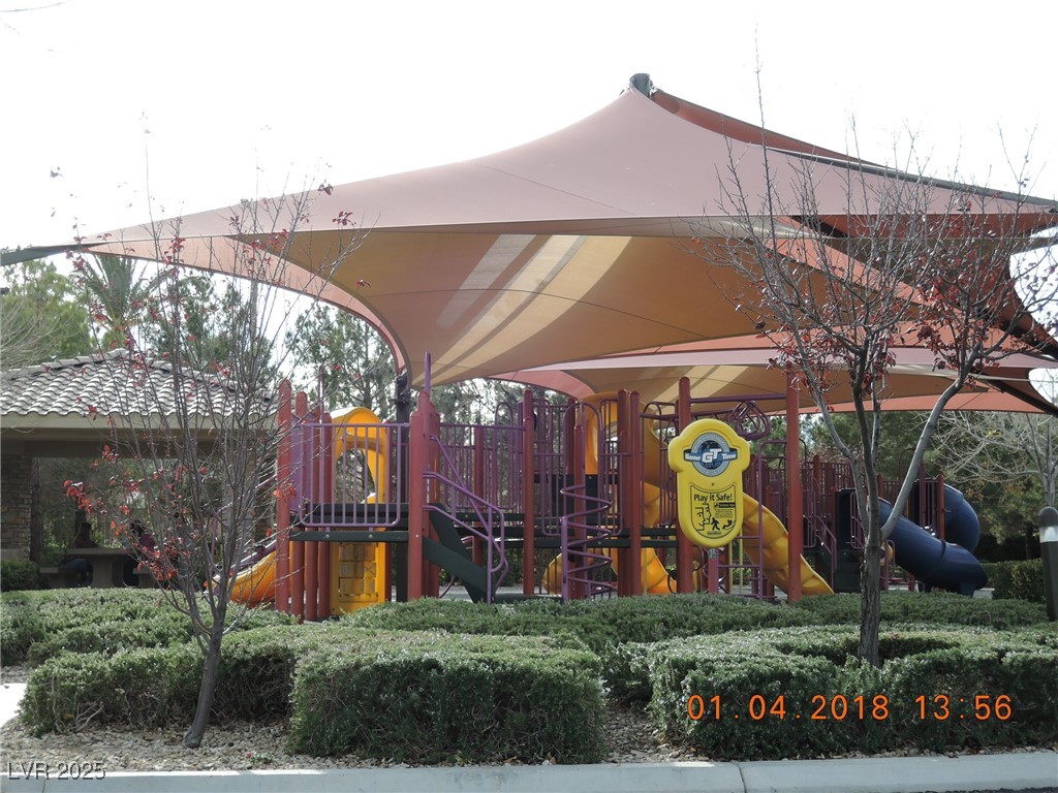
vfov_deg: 24.4
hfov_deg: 32.2
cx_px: 529
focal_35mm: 60
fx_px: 1834
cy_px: 396
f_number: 3.7
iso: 80
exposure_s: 1/250
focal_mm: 12.8
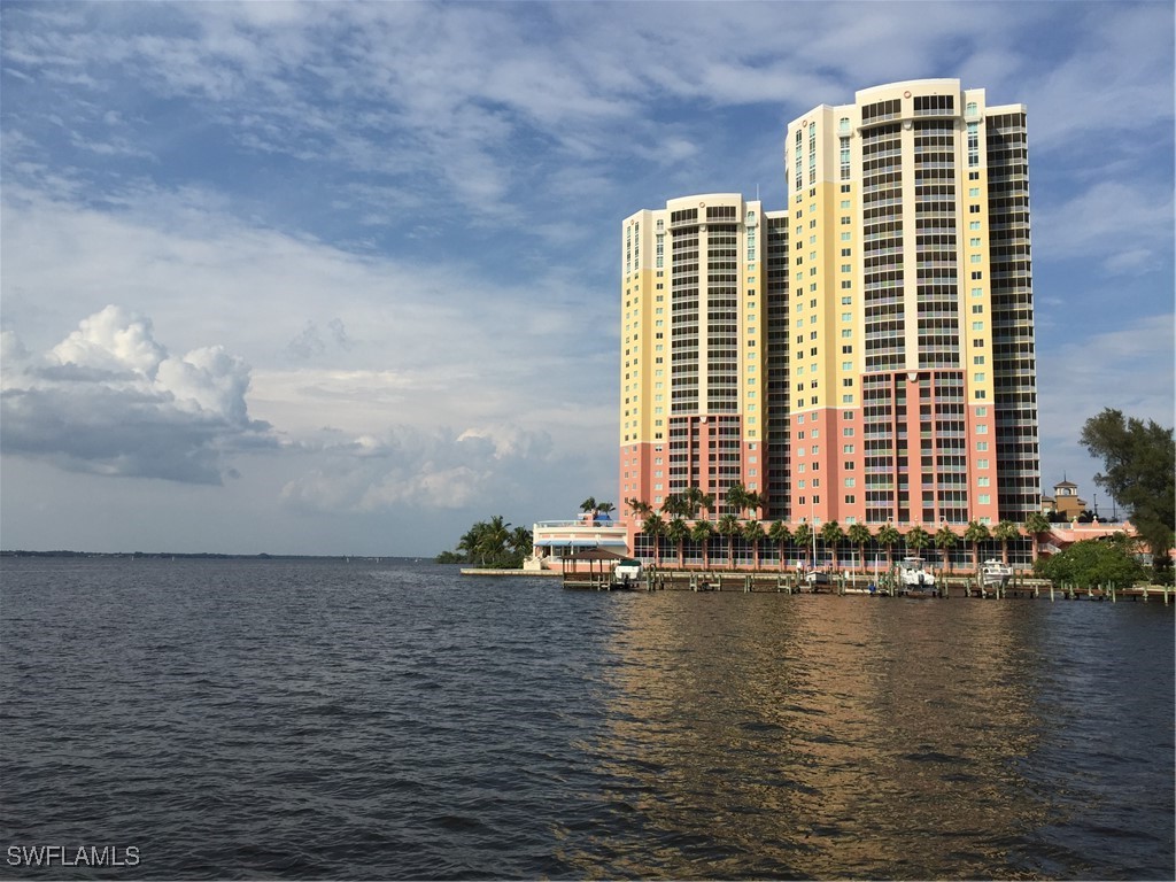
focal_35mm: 29
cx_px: 588
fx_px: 985
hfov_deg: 61.7
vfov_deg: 48.2
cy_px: 441
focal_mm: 4.15
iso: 32
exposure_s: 1/3597
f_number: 2.2
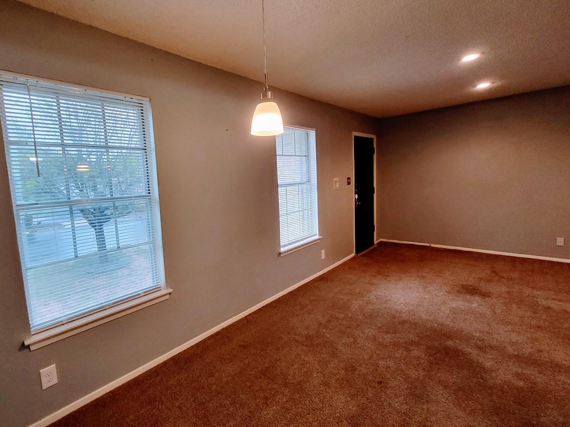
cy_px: 204
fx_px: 263
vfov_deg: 78.1
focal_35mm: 16
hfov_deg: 93.1
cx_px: 225
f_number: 2.2
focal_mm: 1.74
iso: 320
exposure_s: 1/60
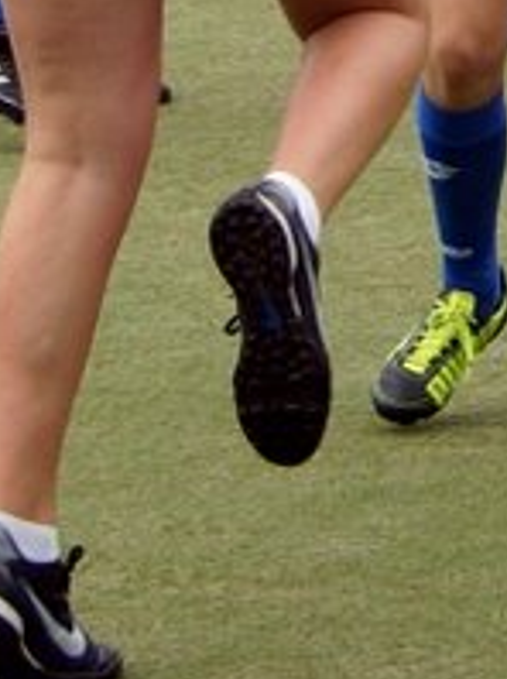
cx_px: 767
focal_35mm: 298
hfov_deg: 4.9
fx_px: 5832
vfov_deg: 6.3
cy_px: -946
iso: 400
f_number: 6.3
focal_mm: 40
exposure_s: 1/800
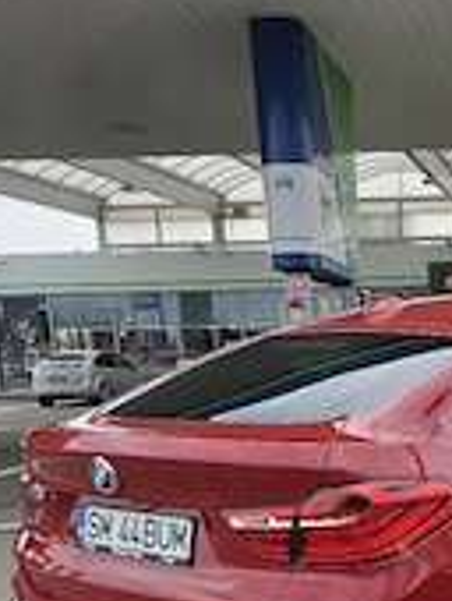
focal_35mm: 54
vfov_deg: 33.2
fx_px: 938
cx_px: 508
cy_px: 569
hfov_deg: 25.0
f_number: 1.7
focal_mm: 6.3
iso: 80
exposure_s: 1/2500
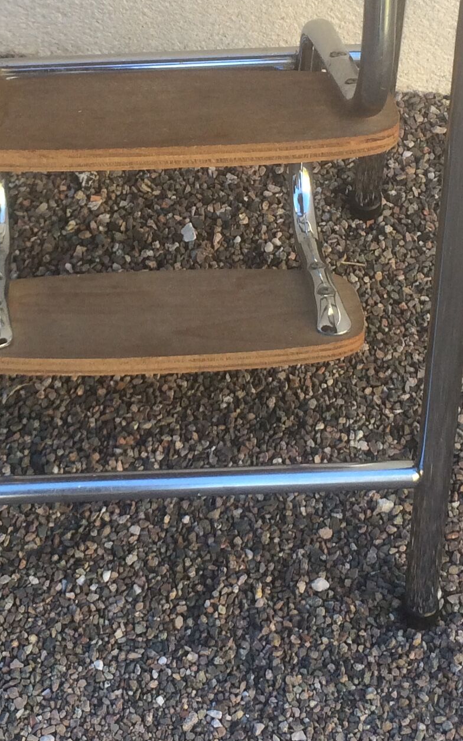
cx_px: 184
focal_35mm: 80
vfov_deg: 25.6
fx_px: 1615
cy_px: 222
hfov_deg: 16.3
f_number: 2.2
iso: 32
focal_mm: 4.15
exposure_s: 1/215
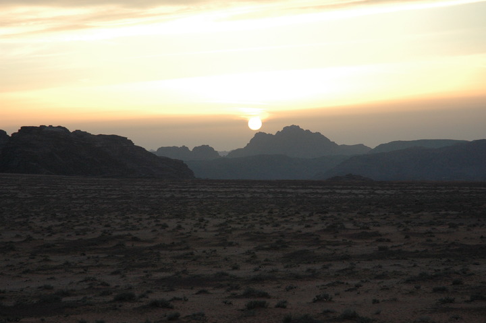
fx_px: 1416
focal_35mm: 105
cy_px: 162
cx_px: 243
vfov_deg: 13.0
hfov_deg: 19.5
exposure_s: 1/320
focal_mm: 70
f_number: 9
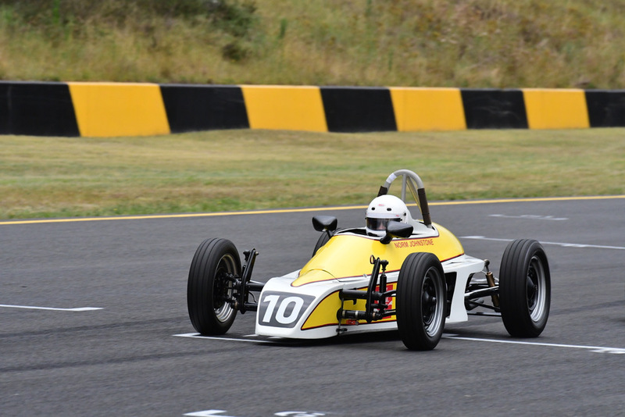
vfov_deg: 4.6
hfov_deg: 6.9
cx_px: 312
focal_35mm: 300
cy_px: 208
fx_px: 5210
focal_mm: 200
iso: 2500
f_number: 10
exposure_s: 1/640
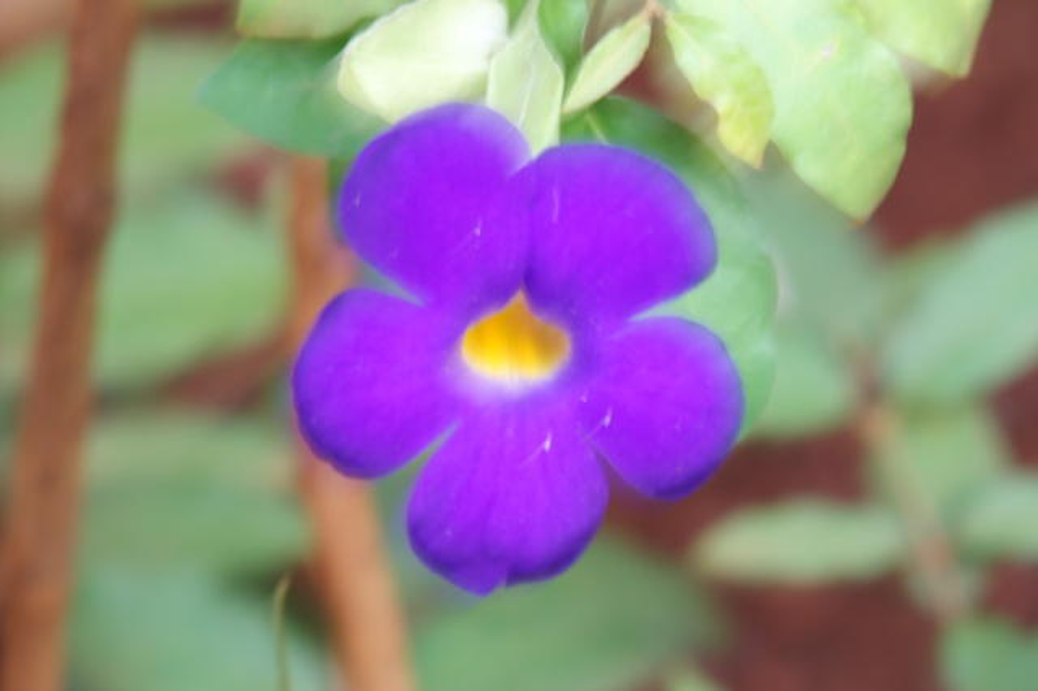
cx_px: 519
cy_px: 346
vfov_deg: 3.1
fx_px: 12968
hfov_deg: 4.6
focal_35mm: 450
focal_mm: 300
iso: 200
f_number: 13
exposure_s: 1/2.5
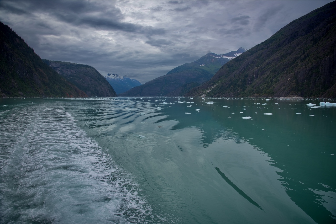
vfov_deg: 53.2
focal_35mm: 24
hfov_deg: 73.7
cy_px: 112
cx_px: 168
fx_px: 224
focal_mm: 24
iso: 100
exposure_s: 1/250
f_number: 8
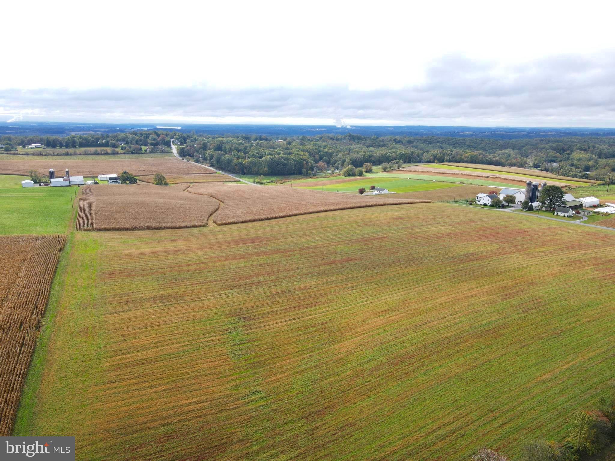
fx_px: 426
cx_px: 308
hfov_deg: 71.6
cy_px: 230
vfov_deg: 56.8
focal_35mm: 24
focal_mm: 4.5
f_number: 2.8
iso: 100
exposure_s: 1/320
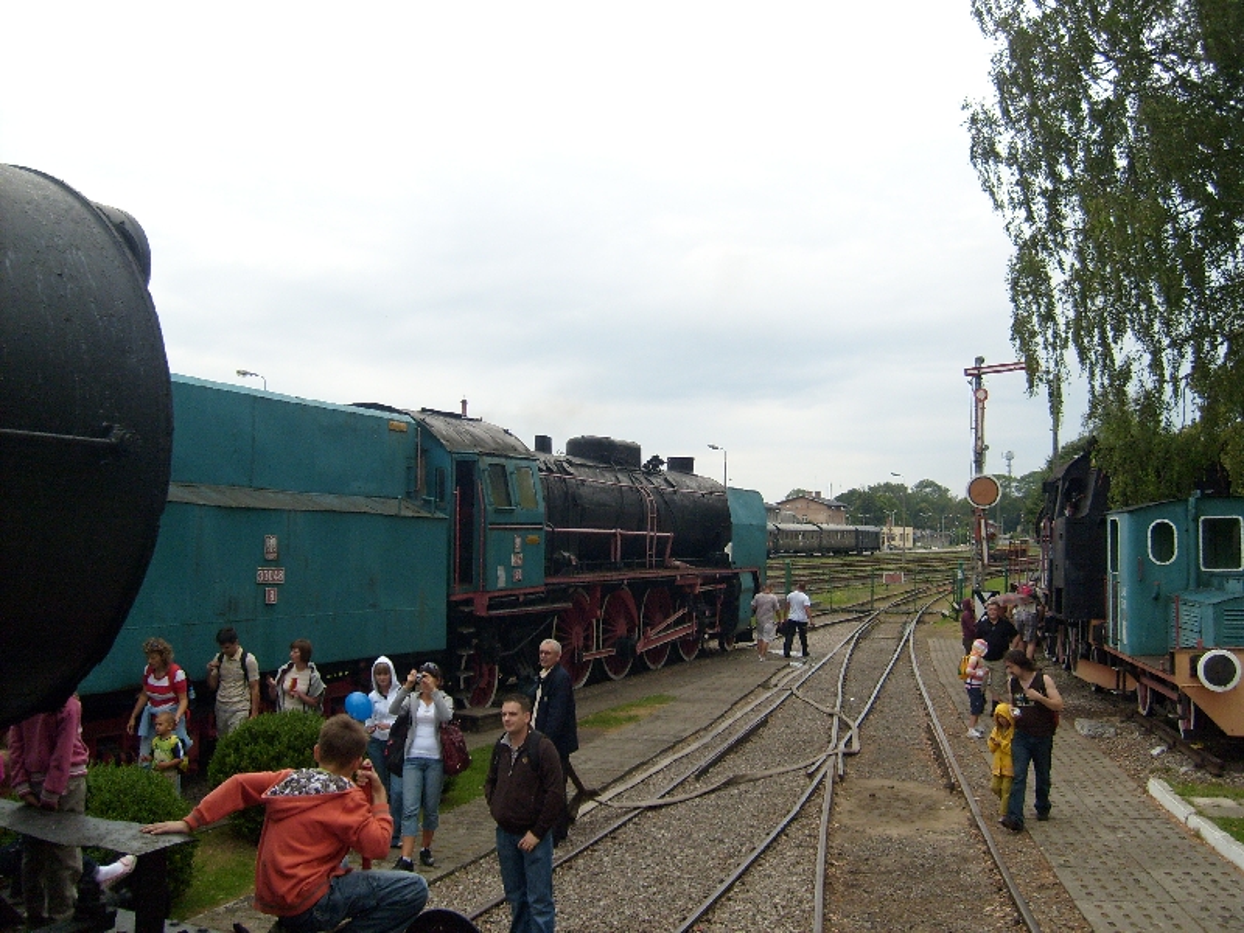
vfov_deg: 40.7
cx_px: 622
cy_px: 466
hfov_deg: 52.6
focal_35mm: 35
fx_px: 1258
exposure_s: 1/125
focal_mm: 5.8
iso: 80
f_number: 7.1
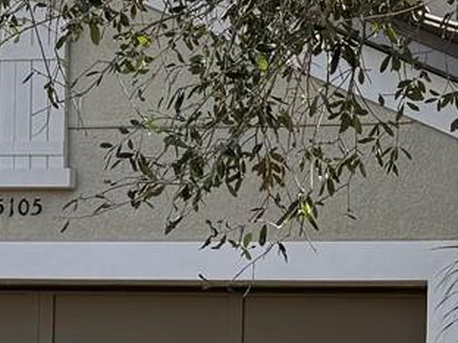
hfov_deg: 15.6
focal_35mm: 123
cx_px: 490
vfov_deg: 11.7
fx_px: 1627
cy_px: 475
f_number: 1.78
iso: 80
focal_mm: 6.76
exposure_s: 1/558
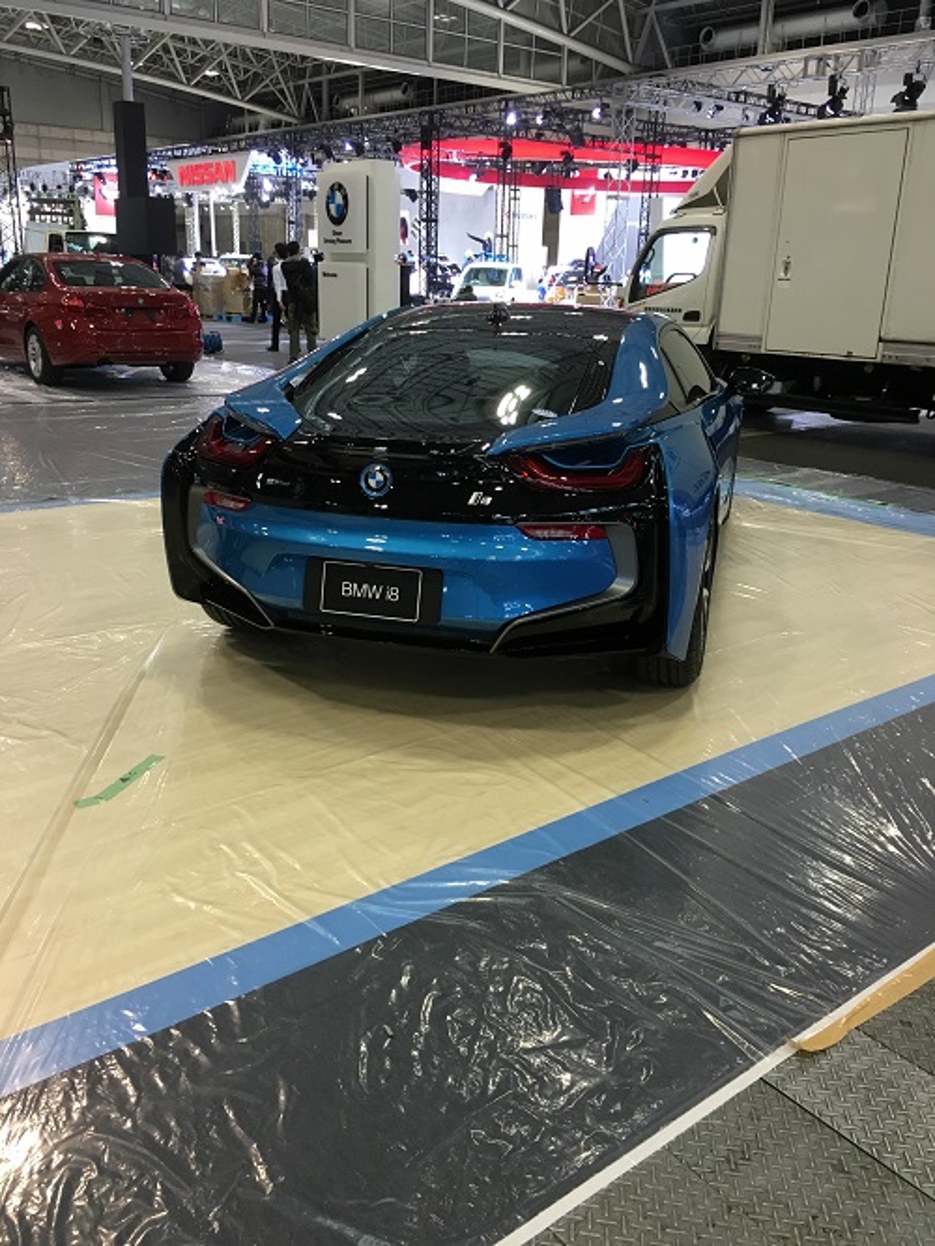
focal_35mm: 29
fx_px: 1044
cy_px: 623
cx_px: 468
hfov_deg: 48.3
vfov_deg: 61.6
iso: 100
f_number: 2.2
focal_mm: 4.15
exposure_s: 1/30
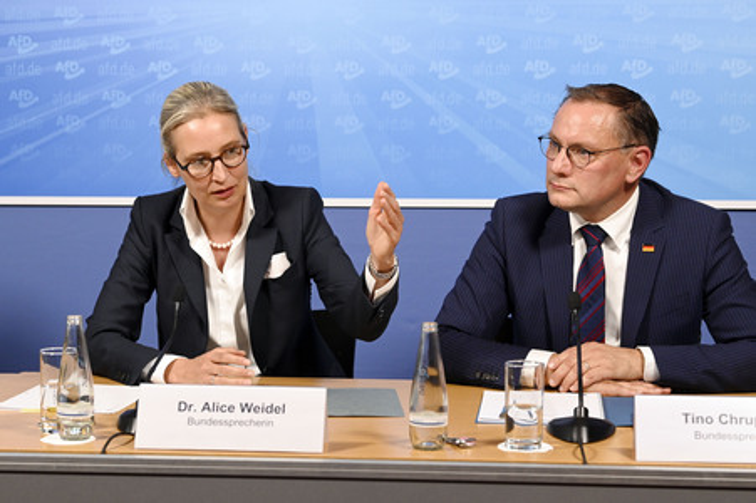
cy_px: 252
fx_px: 1784
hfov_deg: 23.9
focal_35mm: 85
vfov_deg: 16.0
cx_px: 378
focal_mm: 85
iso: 3200
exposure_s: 1/640
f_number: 5.6
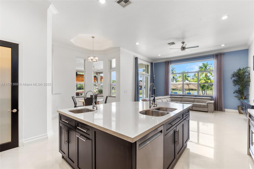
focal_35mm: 16
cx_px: 127
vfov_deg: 72.0
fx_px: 116
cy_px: 84
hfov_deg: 95.0
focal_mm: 16.5
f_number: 14
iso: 250
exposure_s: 1/1.25
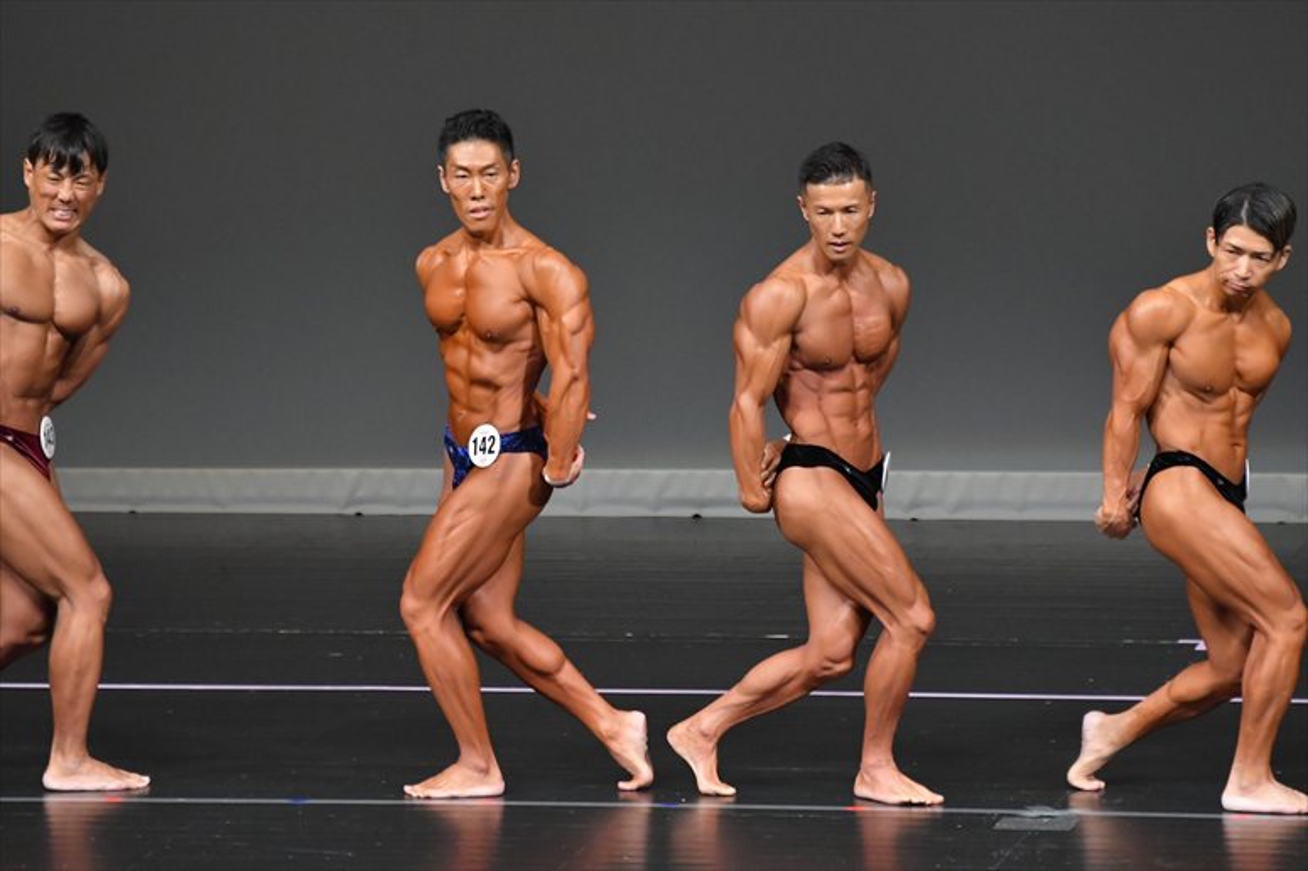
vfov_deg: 4.0
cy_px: 436
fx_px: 12529
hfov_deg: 6.0
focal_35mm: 345
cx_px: 654
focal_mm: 230
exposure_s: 1/400
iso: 4000
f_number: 5.6
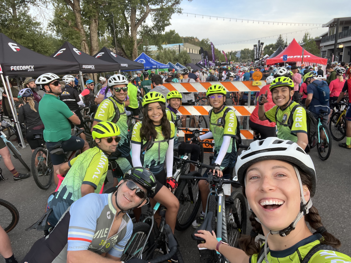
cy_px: 132
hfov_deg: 73.9
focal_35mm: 23
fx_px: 233
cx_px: 176
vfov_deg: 58.9
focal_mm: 2.71
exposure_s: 1/121
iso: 50
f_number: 2.2
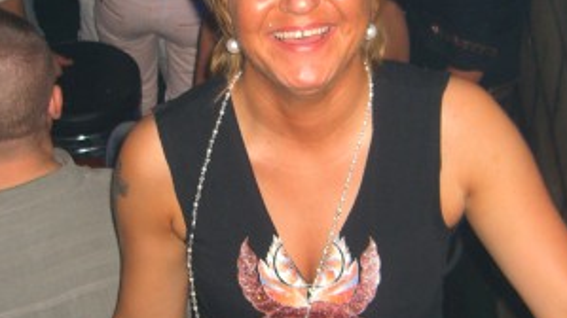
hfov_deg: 25.6
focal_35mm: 83
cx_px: 281
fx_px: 1248
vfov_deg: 14.6
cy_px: 165
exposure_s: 1/60
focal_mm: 7.9
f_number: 2.8
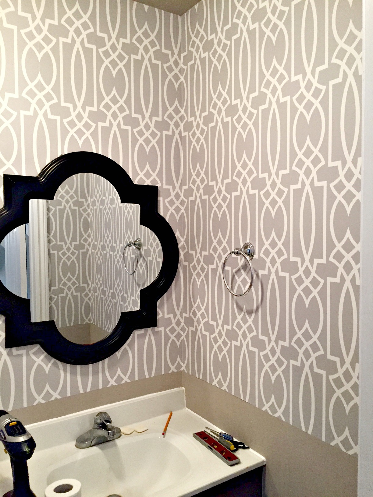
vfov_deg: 61.7
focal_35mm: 29
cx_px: 186
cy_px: 248
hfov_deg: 48.2
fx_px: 417
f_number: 2.2
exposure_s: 1/30
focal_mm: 4.15
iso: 160
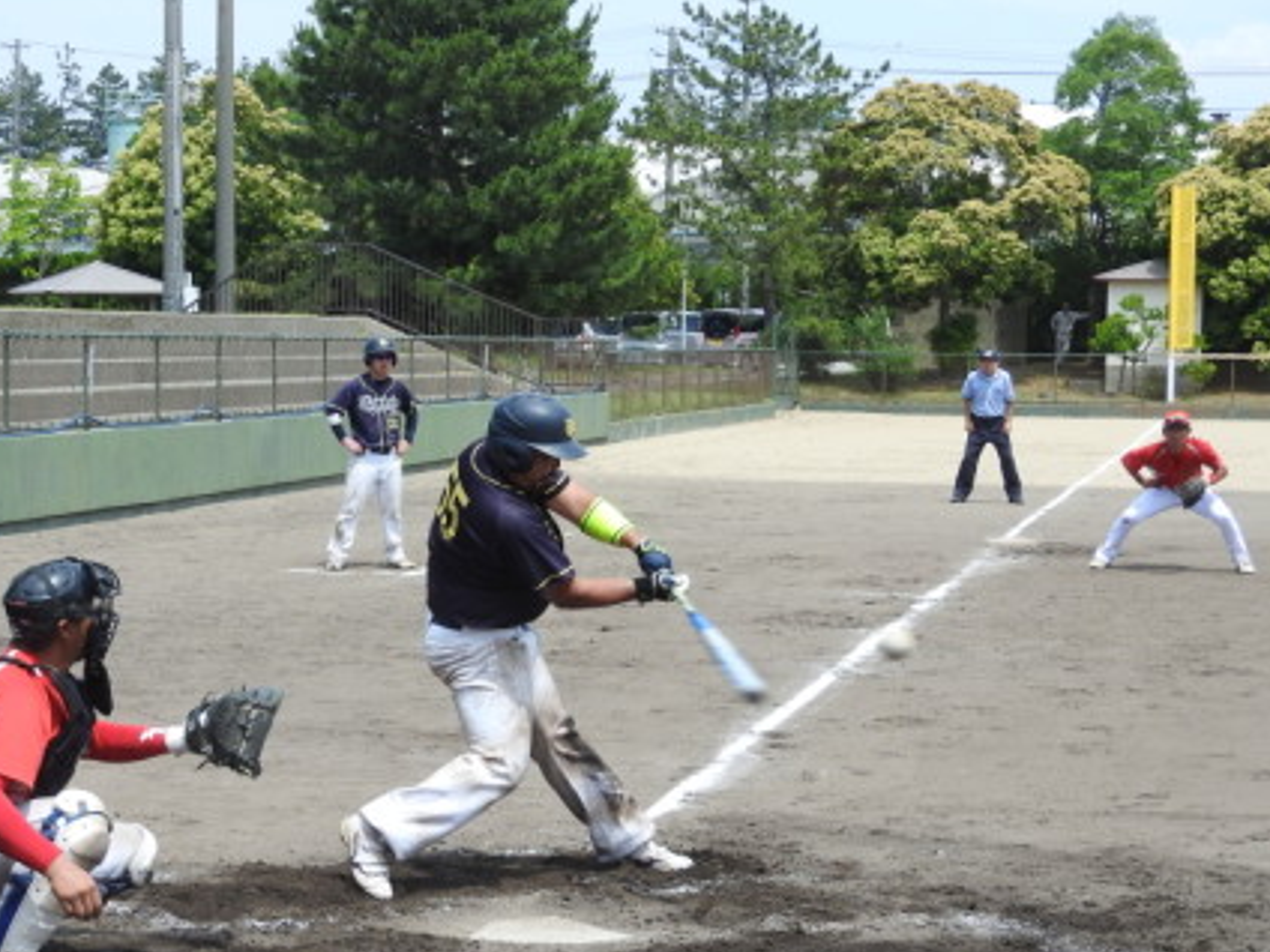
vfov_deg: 16.0
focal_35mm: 92
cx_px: 518
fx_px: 3375
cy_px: 617
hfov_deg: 21.3
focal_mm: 11.6
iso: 100
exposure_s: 1/500
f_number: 4.2
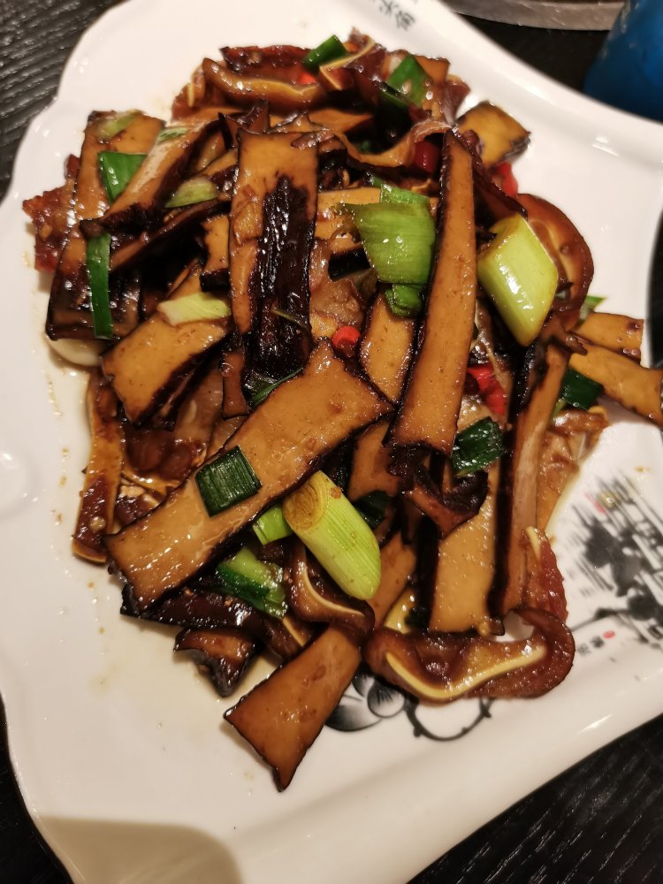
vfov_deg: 67.3
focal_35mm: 26
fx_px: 664
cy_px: 442
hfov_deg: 53.1
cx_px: 332
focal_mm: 5.58
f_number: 1.8
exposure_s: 1/60.2
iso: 320
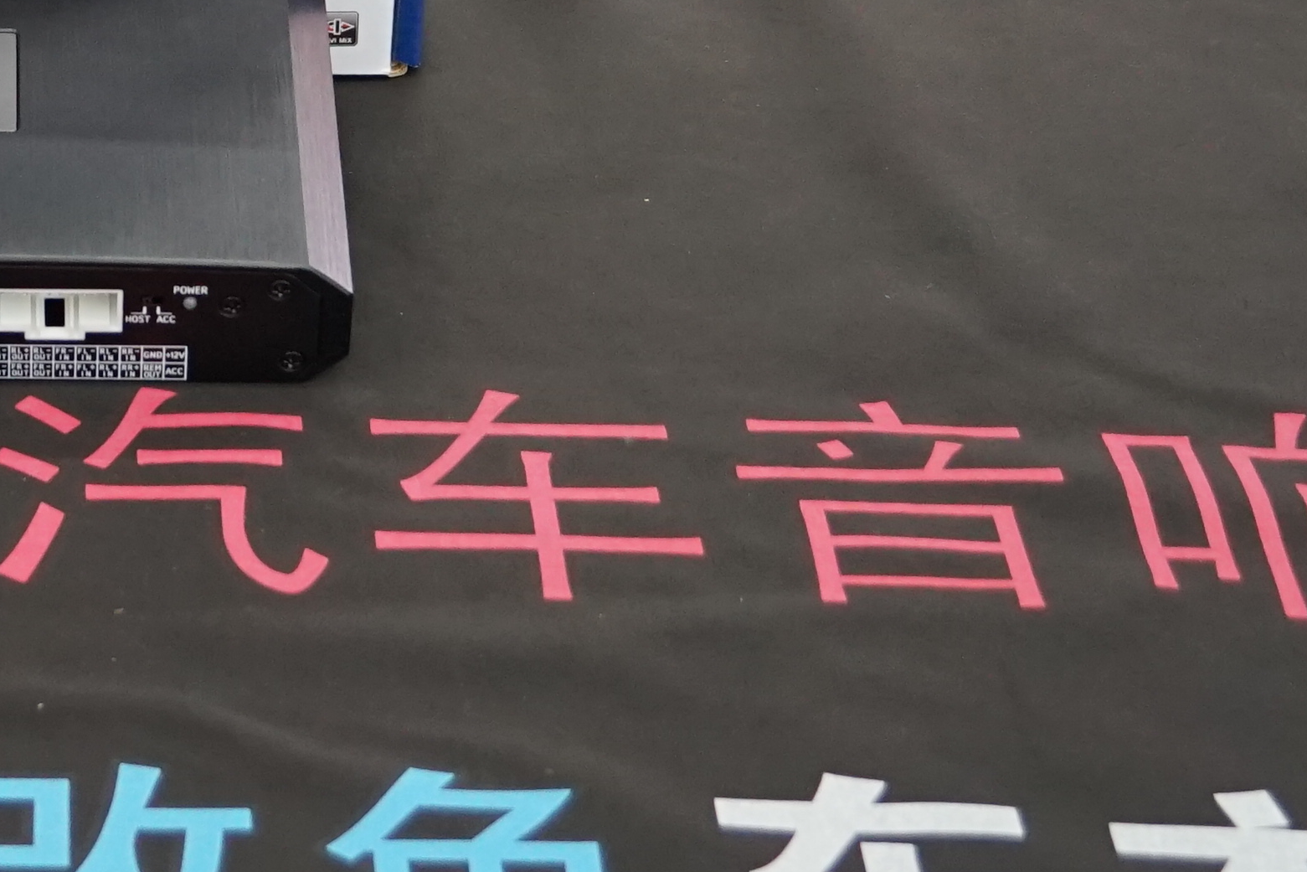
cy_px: -51
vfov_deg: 11.7
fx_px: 4212
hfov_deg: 17.1
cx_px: -78
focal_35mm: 116
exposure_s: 1/160
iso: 1250
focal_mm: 31
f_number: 4.5
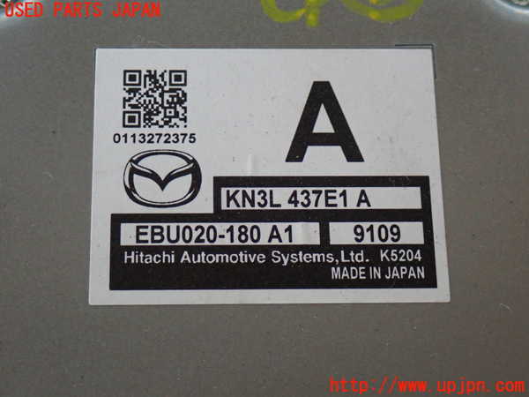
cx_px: 264
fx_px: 1177
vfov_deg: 19.1
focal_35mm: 77
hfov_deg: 25.3
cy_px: 198
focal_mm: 13.65
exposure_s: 1/80
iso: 800
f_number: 4.1
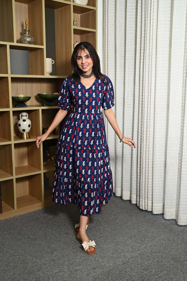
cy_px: 140
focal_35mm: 38
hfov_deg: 35.0
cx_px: 94
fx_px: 297
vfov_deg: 50.7
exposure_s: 1/160
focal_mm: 38
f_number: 5.6
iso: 400
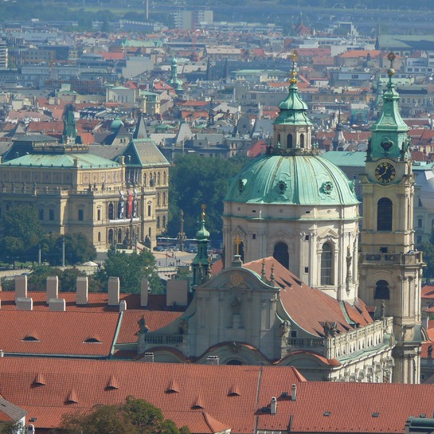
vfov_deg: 4.1
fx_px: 6085
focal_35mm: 429
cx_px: 272
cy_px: 214
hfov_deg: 4.1
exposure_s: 1/200
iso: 100
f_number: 5
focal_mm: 74.6
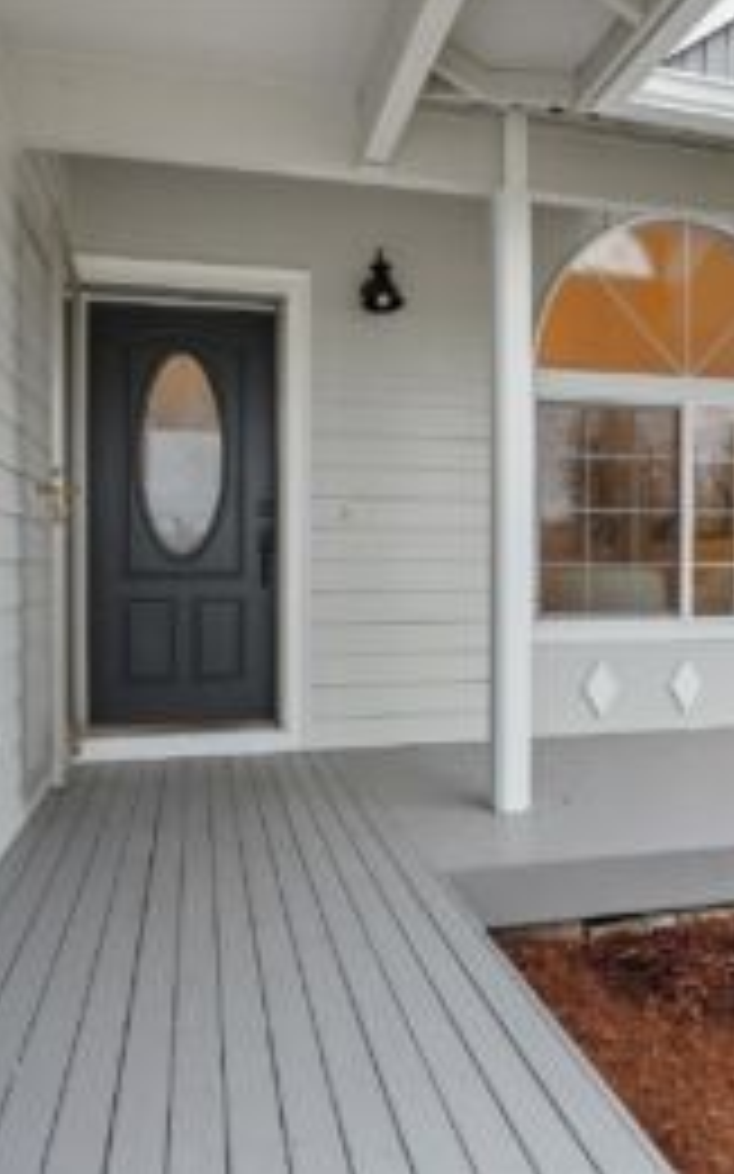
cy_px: 578
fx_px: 801
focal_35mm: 25
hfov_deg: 49.2
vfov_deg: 72.6
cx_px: 383
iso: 400
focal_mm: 16
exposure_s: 1/60
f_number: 4
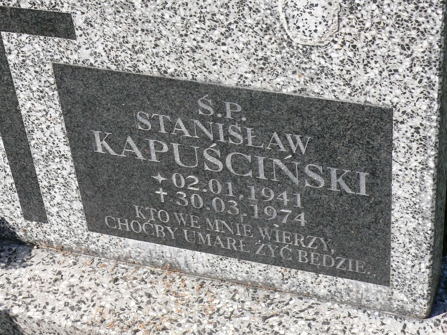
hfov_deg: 21.1
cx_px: 224
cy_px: 168
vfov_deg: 15.9
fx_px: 1201
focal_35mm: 93
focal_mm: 12.7
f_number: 5.6
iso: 100
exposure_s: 1/400
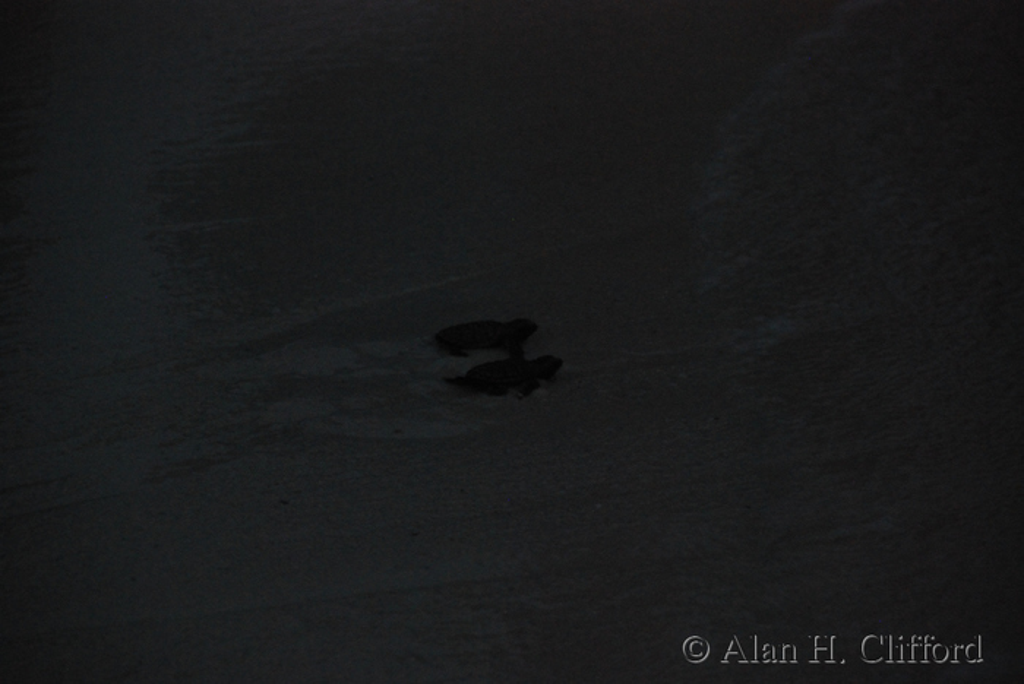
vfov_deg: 4.6
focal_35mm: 300
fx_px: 8540
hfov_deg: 6.9
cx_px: 512
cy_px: 342
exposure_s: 1/200
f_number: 5.6
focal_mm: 200
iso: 1600
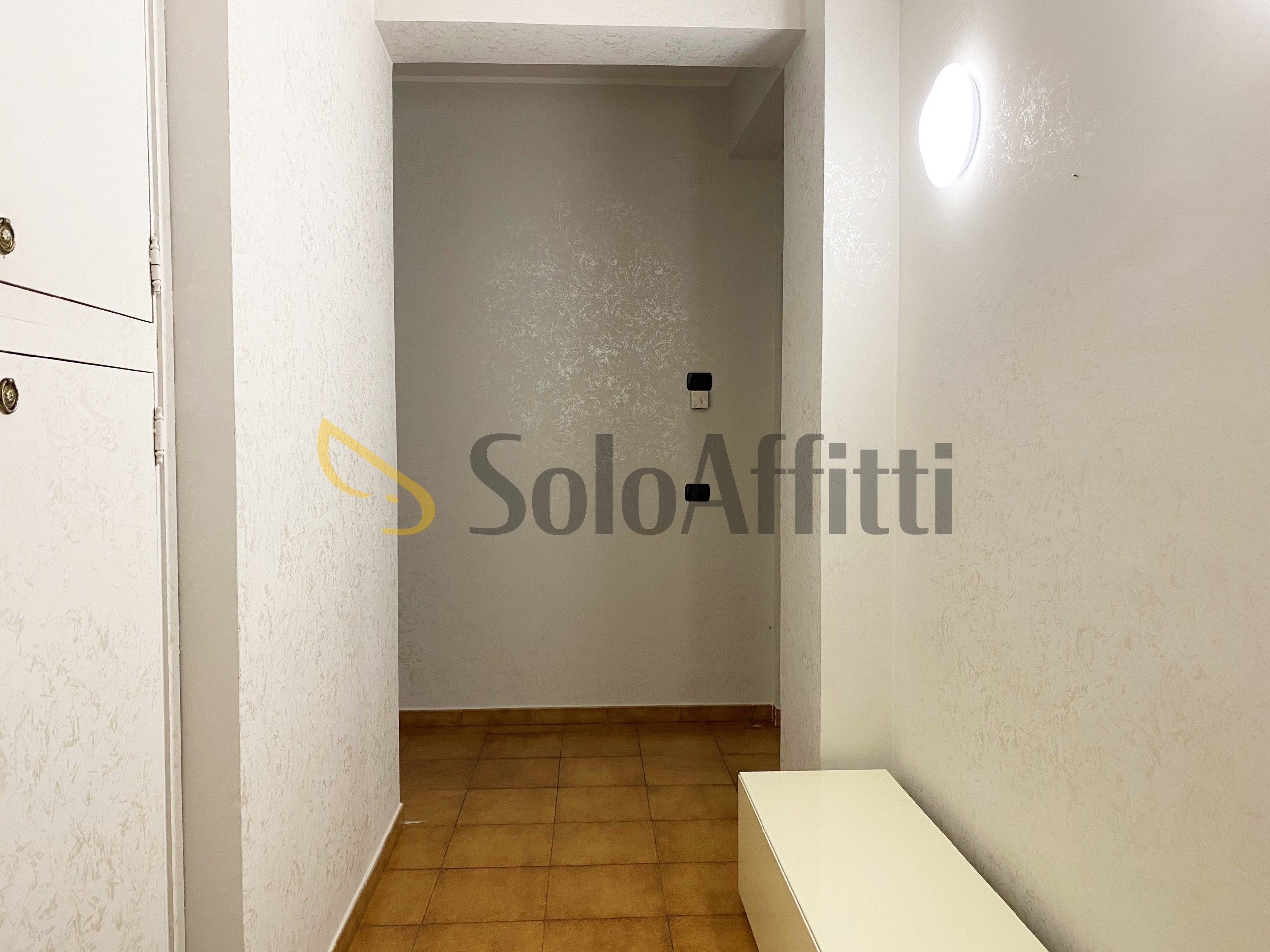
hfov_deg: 67.3
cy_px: 476
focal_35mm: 26
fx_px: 954
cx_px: 635
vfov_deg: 53.1
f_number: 1.8
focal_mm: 4.25
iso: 125
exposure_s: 1/73
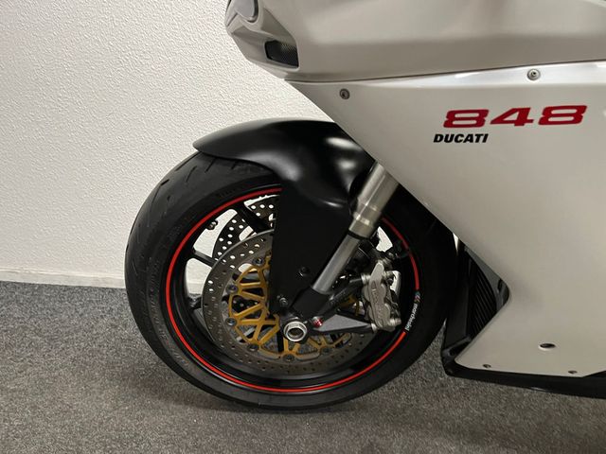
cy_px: 227
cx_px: 303
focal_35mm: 26
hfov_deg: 67.3
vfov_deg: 53.1
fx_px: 455
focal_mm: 5.1
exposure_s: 1/50
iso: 200
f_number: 1.6
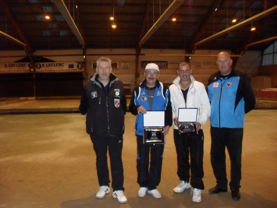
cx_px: 138
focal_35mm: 35
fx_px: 280
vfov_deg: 40.7
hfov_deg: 52.6
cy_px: 104
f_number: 3.2
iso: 320
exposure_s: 1/45
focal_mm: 6.3
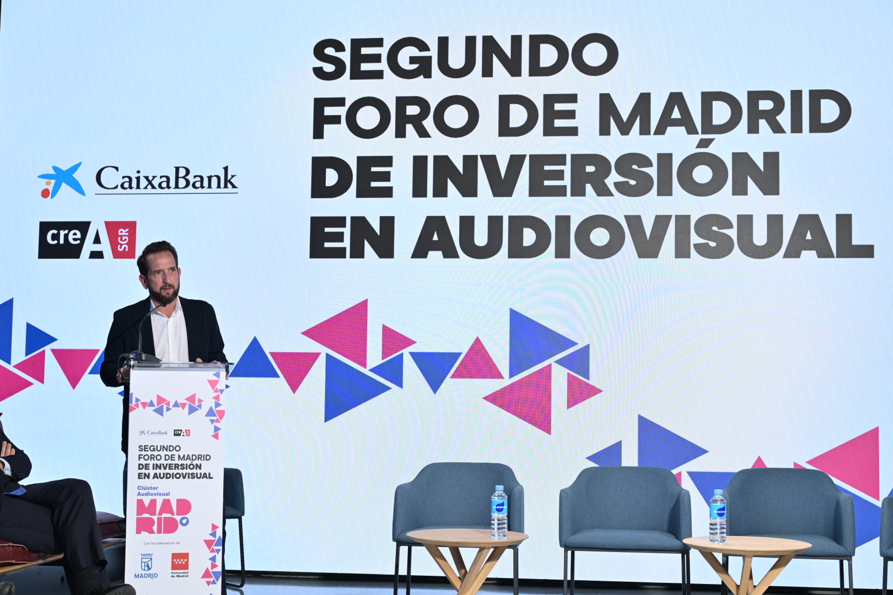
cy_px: 298
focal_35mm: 53
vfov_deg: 25.5
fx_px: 1315
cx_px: 446
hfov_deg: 37.5
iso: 1000
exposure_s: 1/200
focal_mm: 53
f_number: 5.6
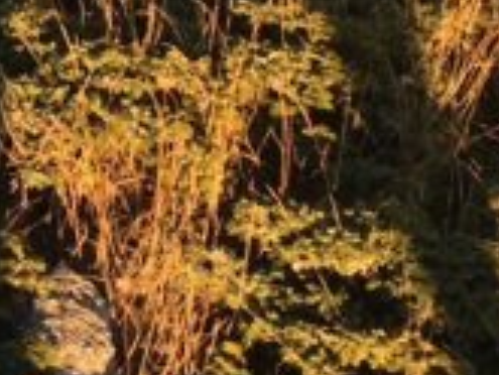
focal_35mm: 180
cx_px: -351
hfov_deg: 10.4
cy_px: -569
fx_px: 2597
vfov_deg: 7.6
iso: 25
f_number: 2.2
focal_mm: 4.15
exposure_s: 1/343
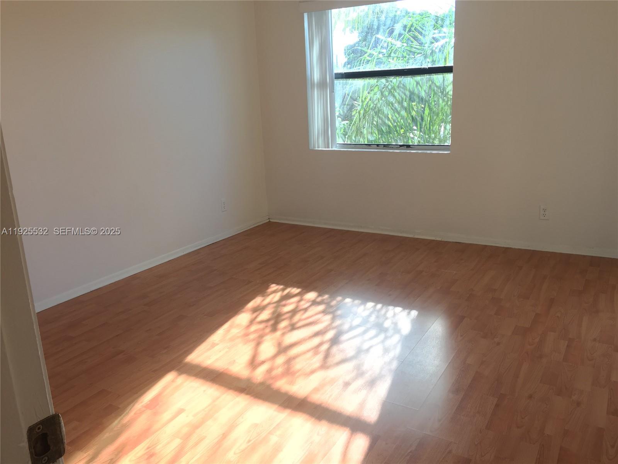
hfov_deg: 61.7
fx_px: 518
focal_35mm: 29
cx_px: 309
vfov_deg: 48.2
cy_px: 232
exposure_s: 1/40
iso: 32
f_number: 2.2
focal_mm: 4.15
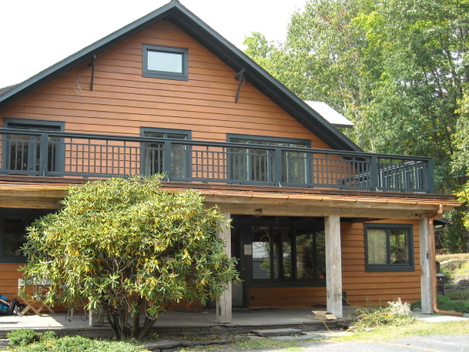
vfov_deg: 31.5
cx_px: 181
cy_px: 194
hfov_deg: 41.0
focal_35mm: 46
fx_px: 623
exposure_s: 1/228
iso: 64
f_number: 2.8
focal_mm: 5.7
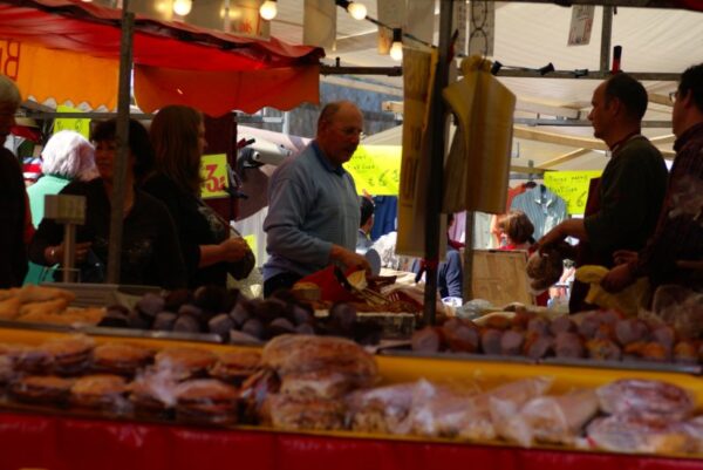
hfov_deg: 10.5
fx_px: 3811
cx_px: 352
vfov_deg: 7.1
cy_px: 235
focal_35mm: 195
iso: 100
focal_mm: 130
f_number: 6.3
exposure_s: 1/250
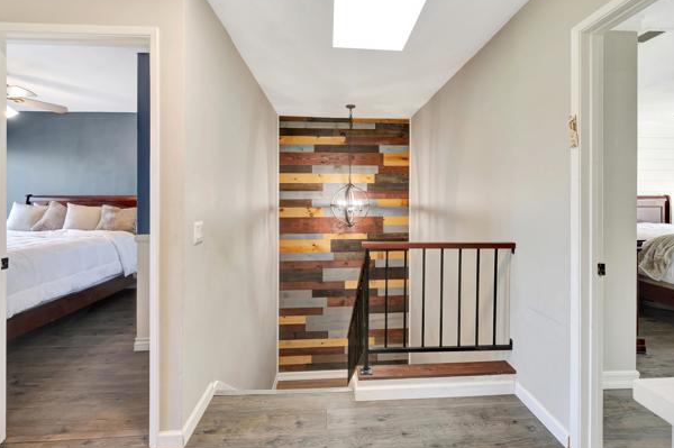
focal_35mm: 16
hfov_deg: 96.7
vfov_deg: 73.6
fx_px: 299
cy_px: 225
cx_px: 348
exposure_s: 1/5
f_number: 8
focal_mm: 15
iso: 200
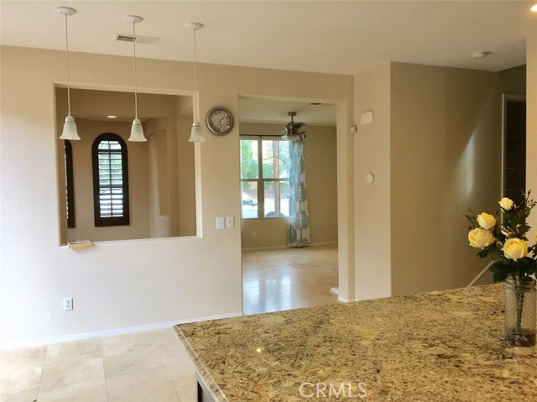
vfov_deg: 48.2
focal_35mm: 29
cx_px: 268
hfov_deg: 61.7
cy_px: 201
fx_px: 450
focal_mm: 4.15
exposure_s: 1/120
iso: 40
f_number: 2.2
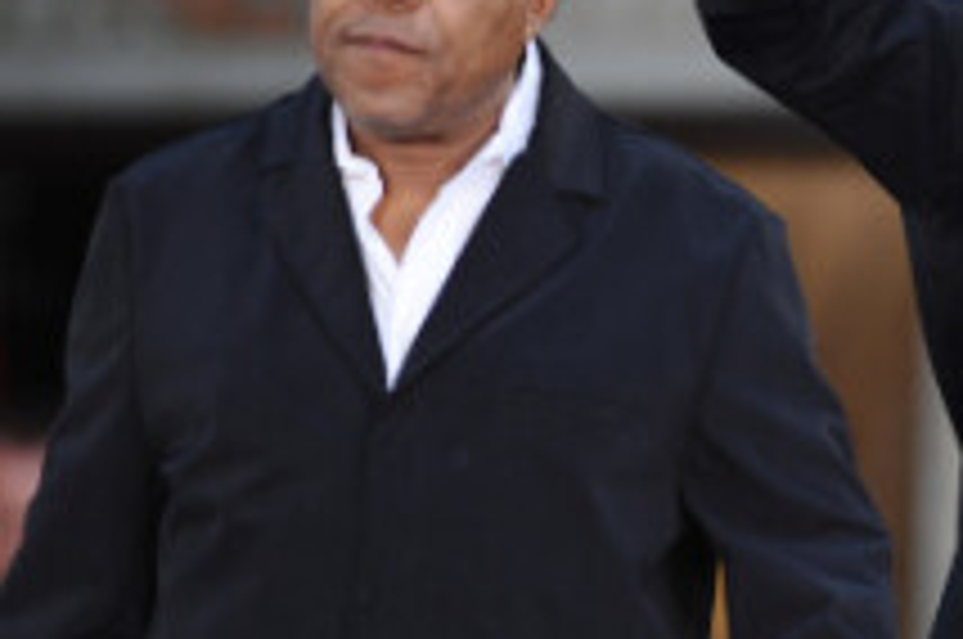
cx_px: 1089
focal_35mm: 812
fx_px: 21688
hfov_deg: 2.5
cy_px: 335
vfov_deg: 1.7
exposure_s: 1/1000
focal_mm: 300
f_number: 2.8
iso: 400
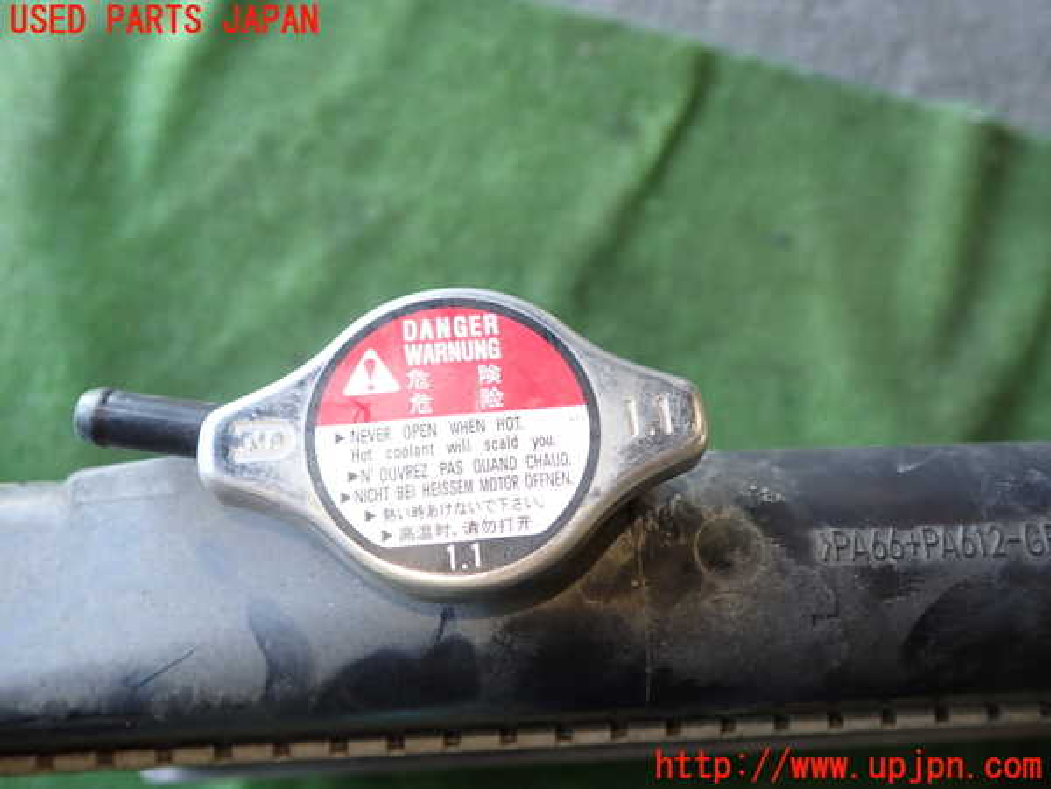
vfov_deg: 46.8
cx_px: 526
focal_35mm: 30
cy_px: 394
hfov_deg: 60.0
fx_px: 911
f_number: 2.3
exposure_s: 1/60
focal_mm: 5.4
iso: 160
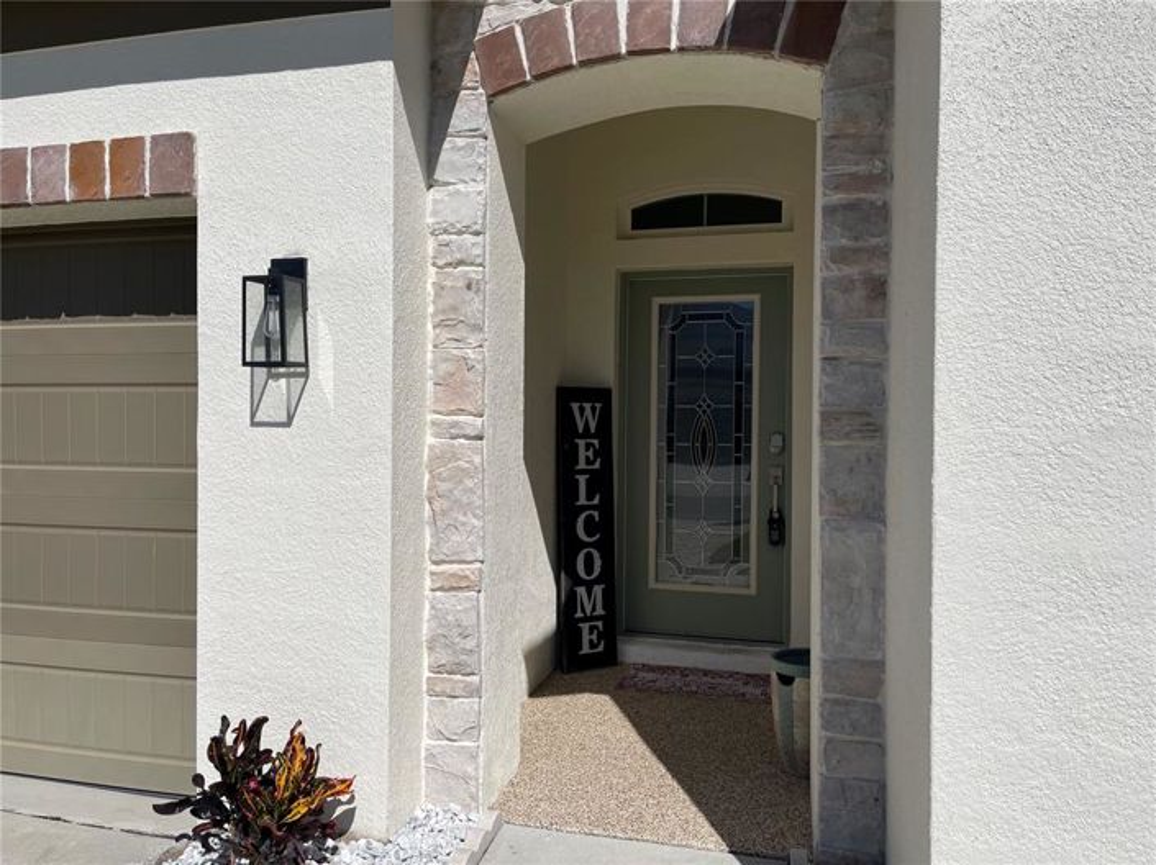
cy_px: 432
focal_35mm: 25
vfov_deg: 54.8
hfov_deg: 69.4
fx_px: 834
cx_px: 578
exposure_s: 1/10989
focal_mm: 5.1
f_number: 1.6
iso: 32
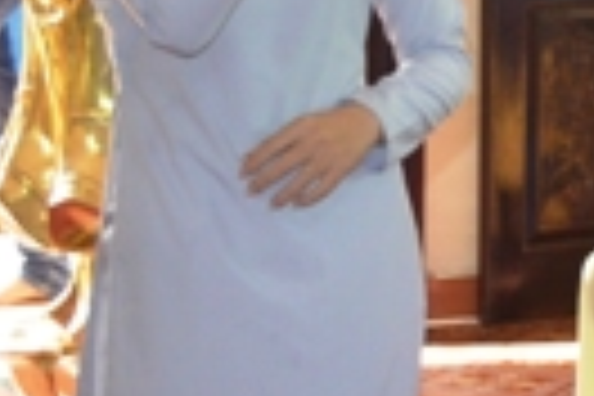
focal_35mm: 210
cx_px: 1166
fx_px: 3472
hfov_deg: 9.2
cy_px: -14
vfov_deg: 6.5
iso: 560
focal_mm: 29
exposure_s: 1/60
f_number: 4.5
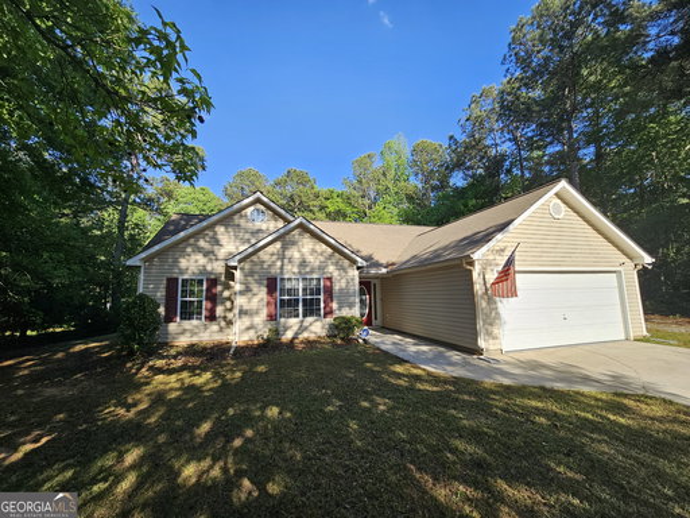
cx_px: 345
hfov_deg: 106.2
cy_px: 259
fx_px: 259
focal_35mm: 13
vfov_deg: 89.9
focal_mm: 2.2
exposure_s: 1/922
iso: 50
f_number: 2.2
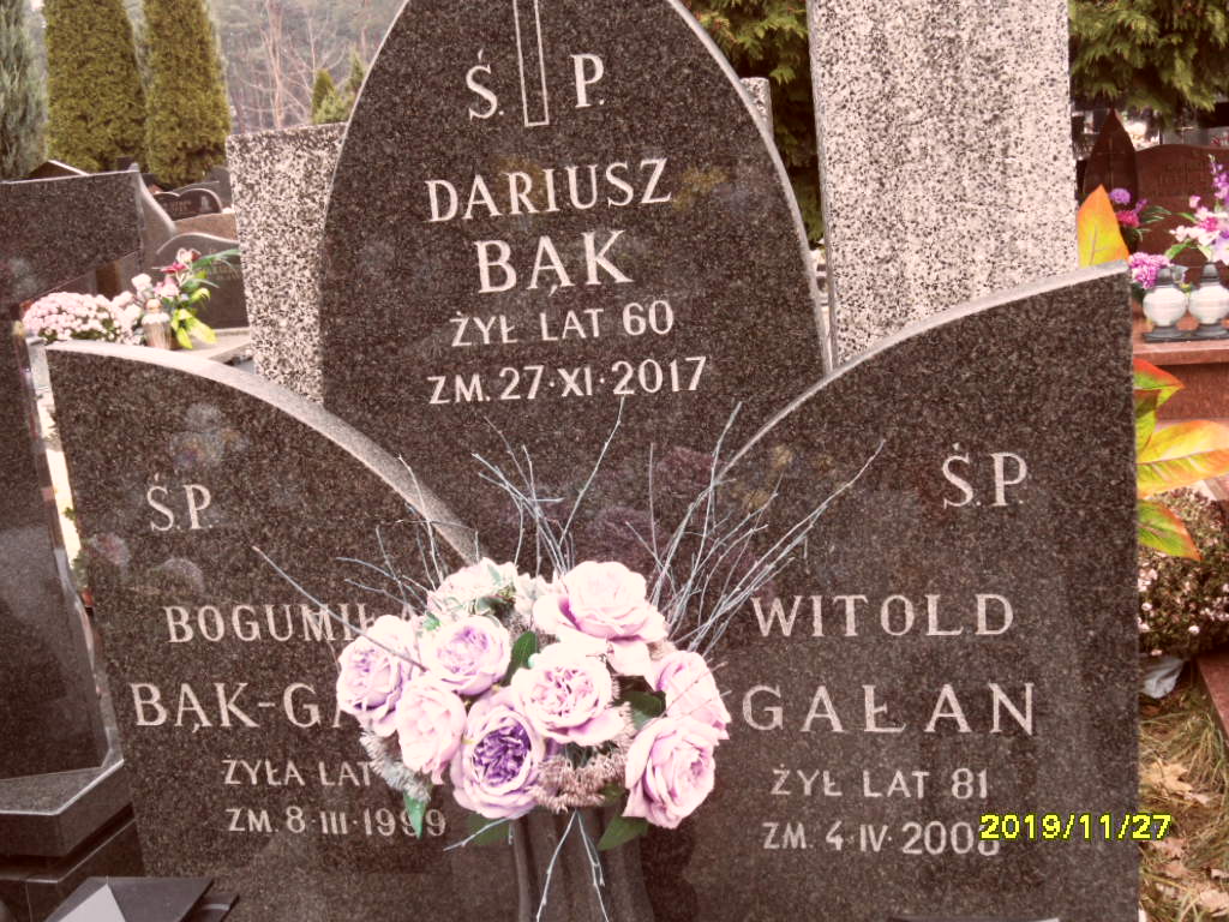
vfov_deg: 36.0
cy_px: 461
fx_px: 1420
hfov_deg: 46.8
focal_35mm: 40
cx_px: 614
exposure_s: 1/45
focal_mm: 6.5
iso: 100
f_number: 3.6
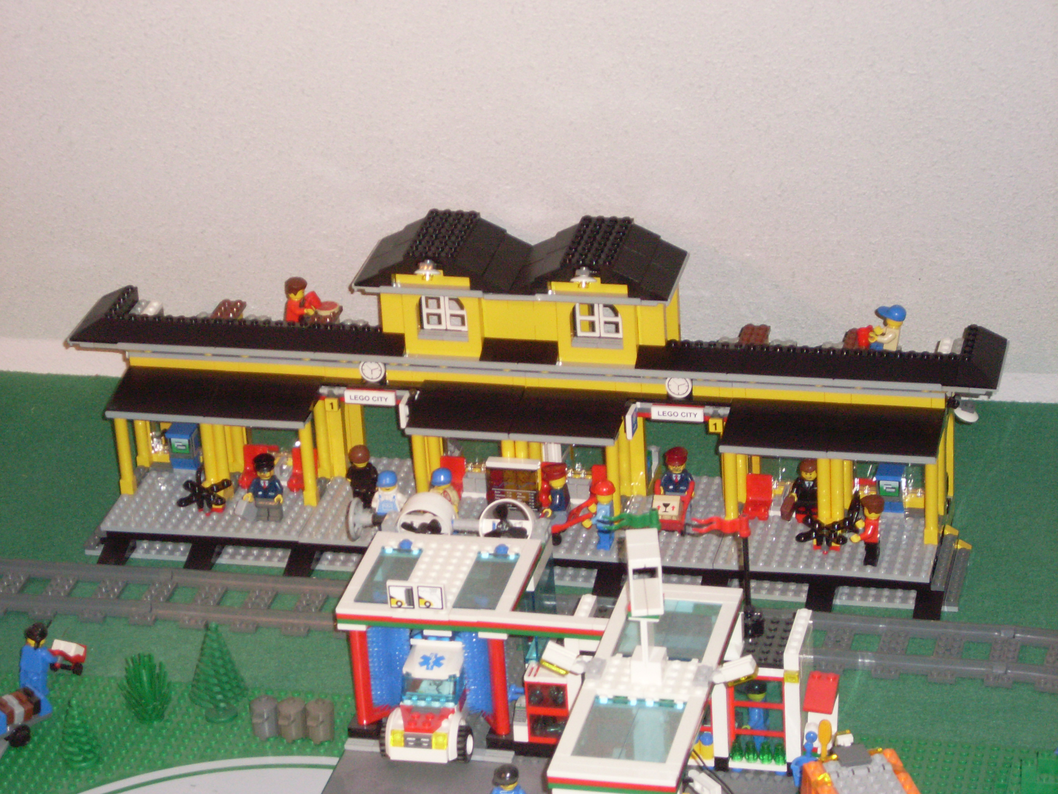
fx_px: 3484
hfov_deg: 17.3
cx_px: 529
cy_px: 397
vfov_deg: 13.0
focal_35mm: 114
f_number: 5.6
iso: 240
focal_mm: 18.9
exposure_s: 1/90
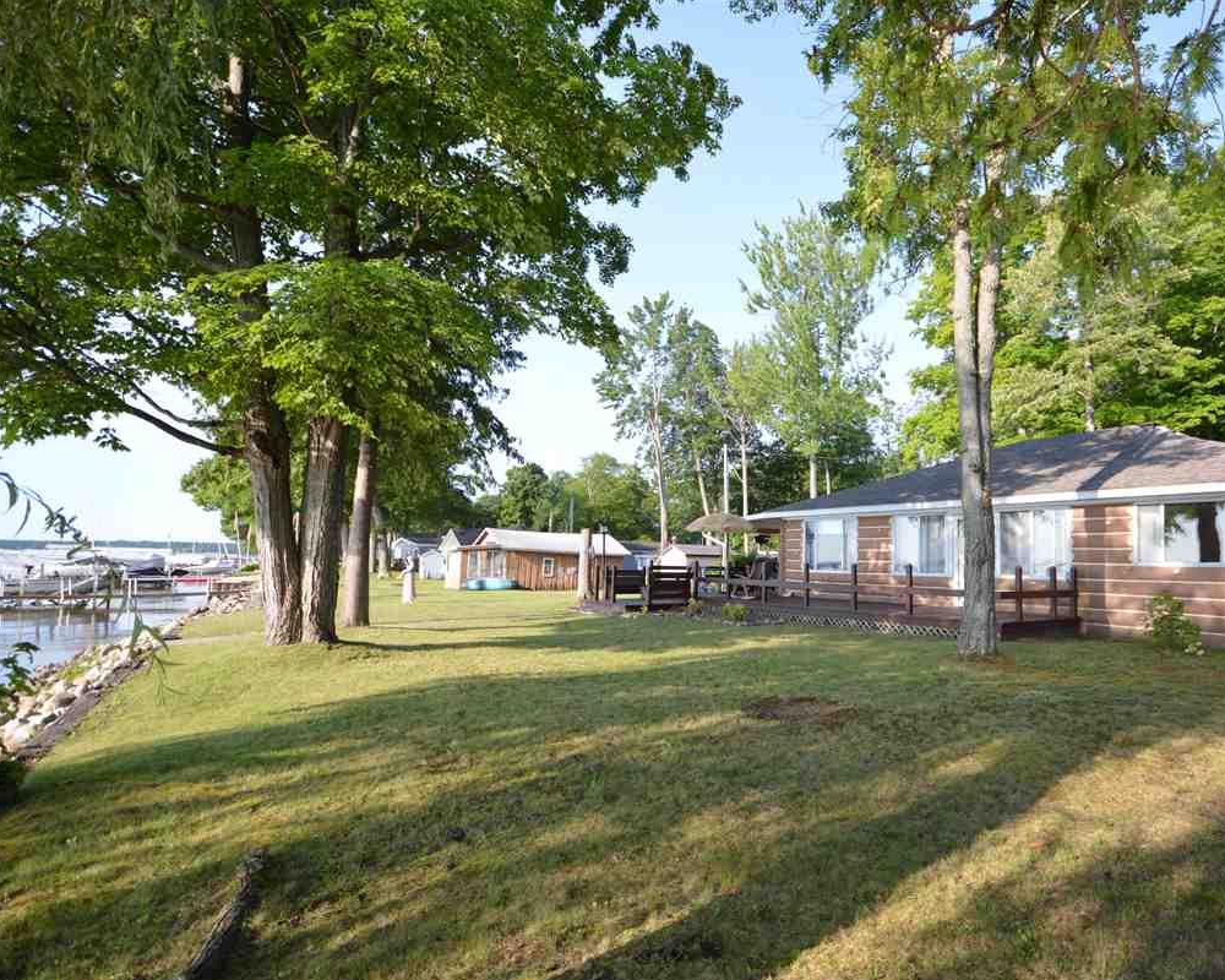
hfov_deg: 85.2
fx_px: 653
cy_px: 520
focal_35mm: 18
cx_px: 741
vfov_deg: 73.7
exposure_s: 1/125
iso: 100
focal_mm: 10
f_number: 5.6
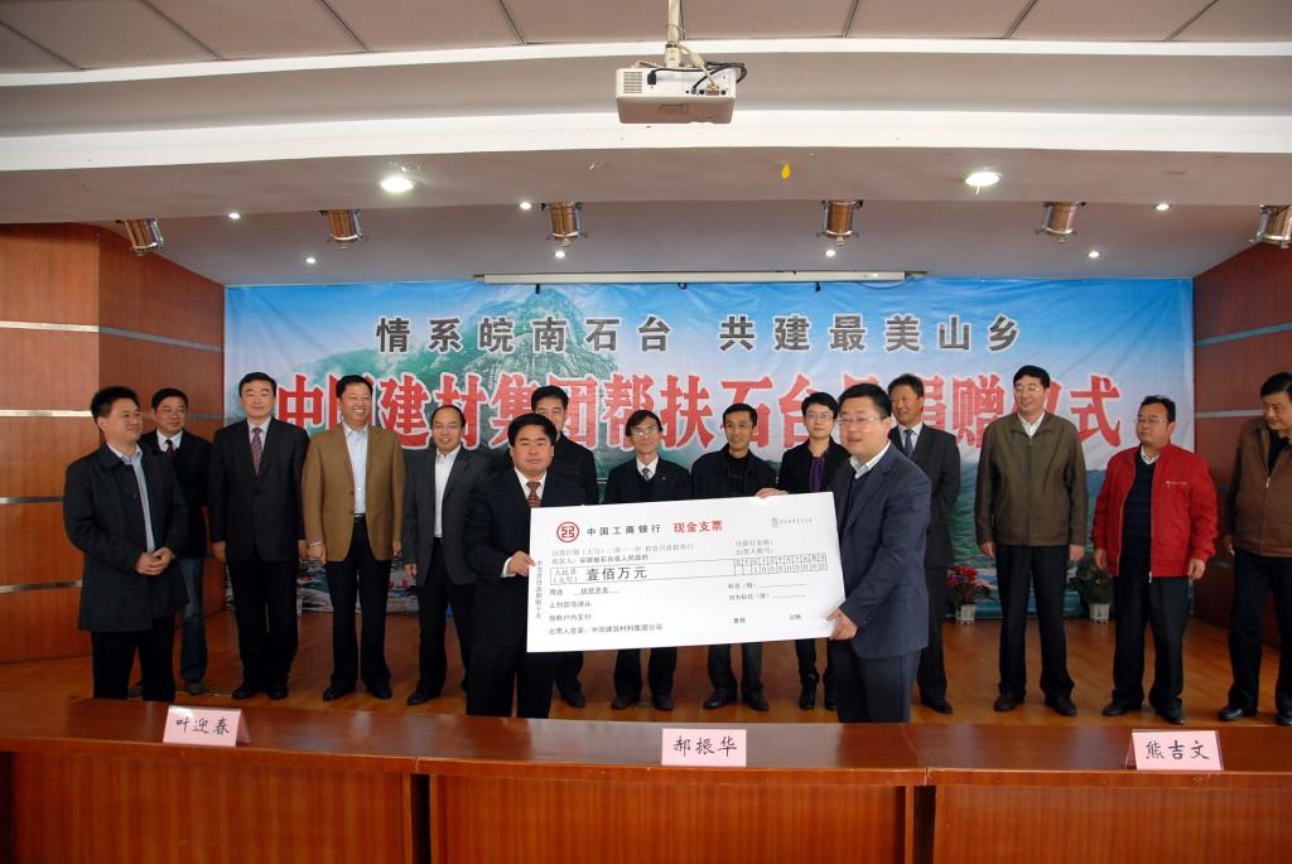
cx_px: 646
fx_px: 970
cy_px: 432
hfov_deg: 67.3
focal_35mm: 27
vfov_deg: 48.0
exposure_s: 1/40
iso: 400
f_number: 3.5
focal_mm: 18
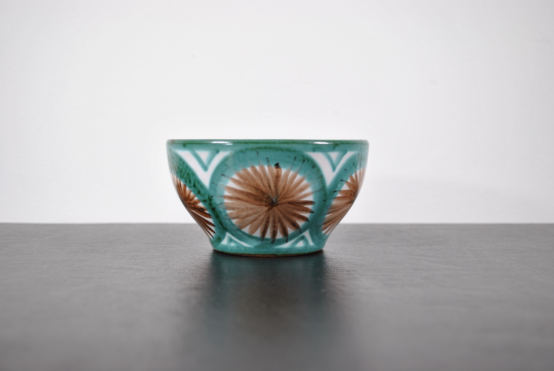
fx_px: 670
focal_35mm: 44
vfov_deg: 30.9
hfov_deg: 44.9
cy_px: 186
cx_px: 277
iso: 200
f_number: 5
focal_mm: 29
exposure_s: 1/100
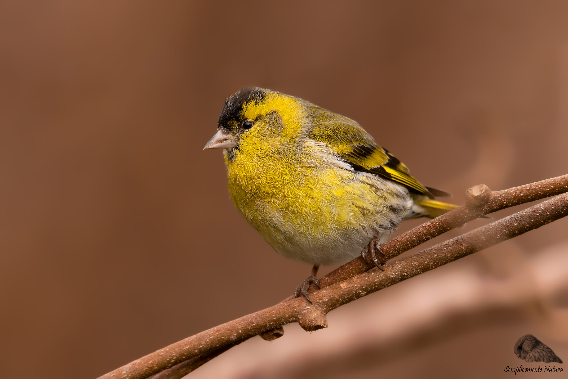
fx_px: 18932
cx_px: 284
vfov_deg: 1.1
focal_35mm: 1200
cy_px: 190
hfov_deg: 1.7
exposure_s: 1/400
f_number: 8
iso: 500
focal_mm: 600
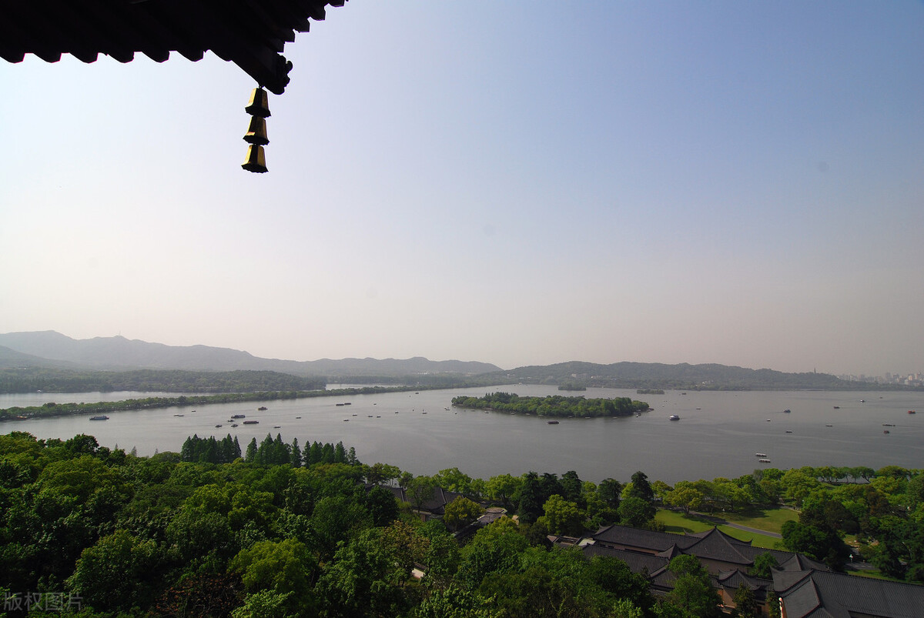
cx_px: 462
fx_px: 462
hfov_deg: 89.9
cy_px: 309
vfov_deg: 67.5
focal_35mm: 18
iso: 100
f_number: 9
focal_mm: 12
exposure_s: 1/320
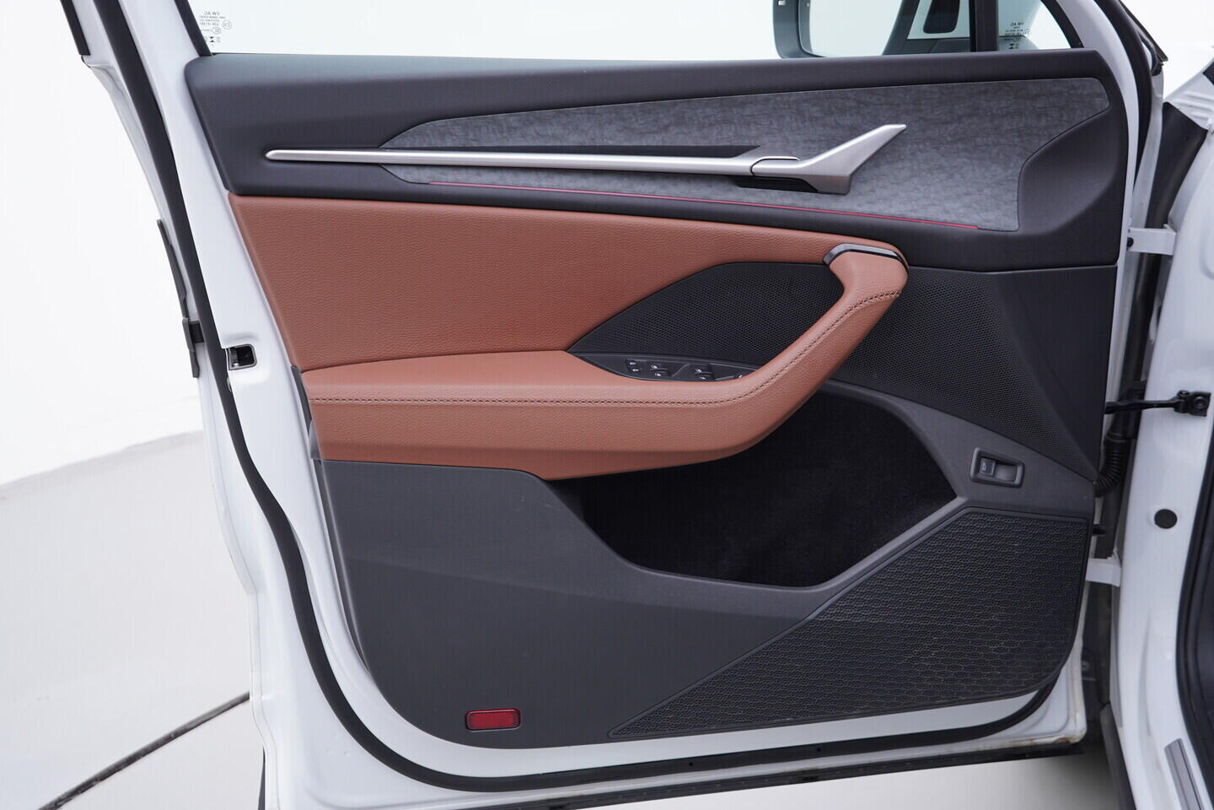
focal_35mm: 36
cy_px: 405
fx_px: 1214
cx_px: 607
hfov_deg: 53.1
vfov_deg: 36.9
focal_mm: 24
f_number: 3.2
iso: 125
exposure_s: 1/50
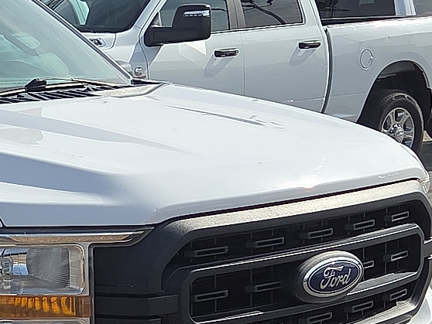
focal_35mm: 106
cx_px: -130
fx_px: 1323
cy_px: 271
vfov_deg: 13.9
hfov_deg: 17.4
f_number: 1.8
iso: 76
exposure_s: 1/10000
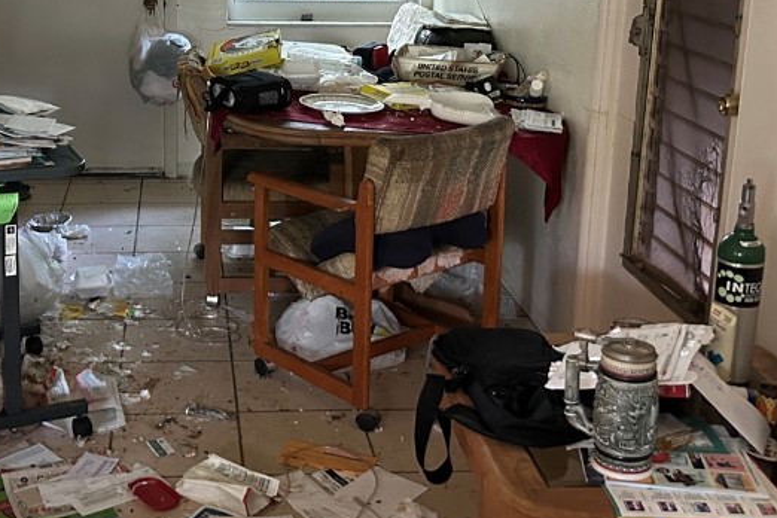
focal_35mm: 53
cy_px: 147
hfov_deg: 37.0
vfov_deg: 25.3
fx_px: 1144
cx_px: 243
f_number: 1.5
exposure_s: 1/60
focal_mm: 5.7
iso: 500
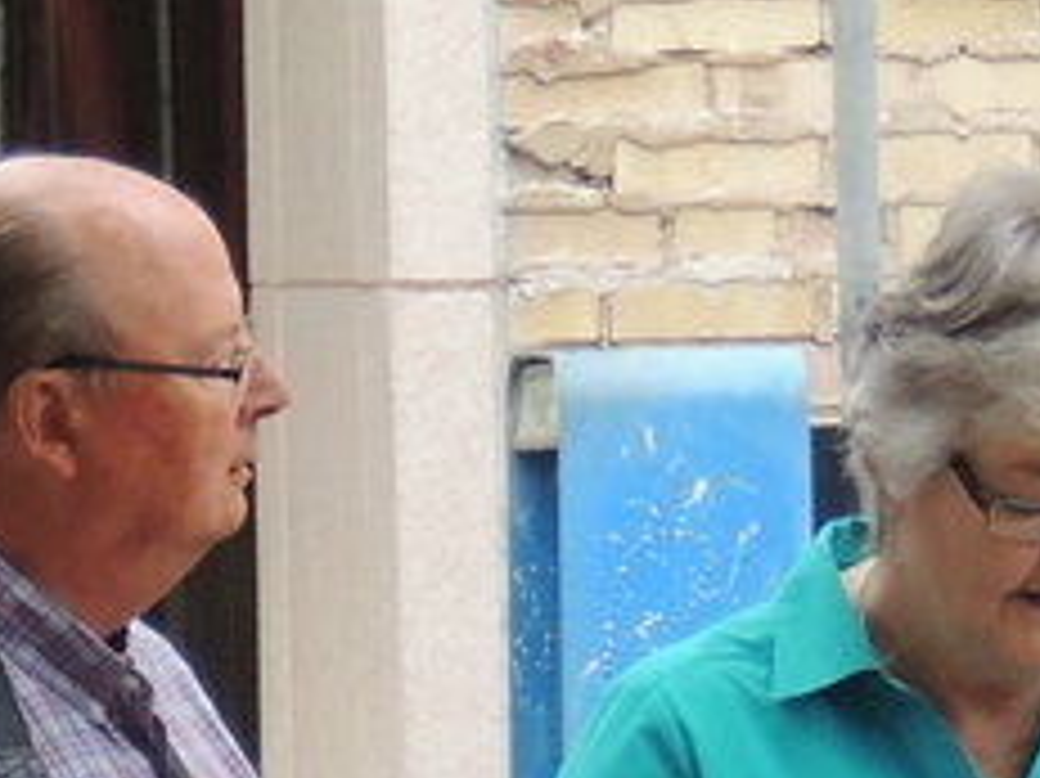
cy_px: 1574
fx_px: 24173
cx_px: -747
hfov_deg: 2.5
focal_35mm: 805
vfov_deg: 1.8
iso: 400
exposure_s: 1/100
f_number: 4.4
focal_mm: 25.8
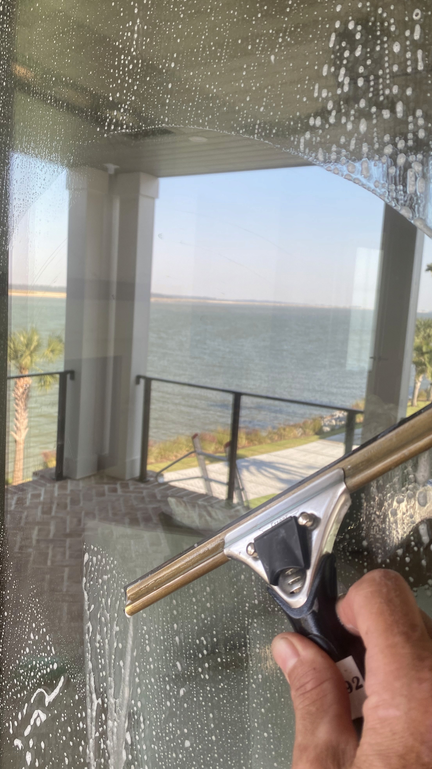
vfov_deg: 66.1
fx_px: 591
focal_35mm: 29
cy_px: 384
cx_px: 180
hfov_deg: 40.1
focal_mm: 4.25
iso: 32
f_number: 1.8
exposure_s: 1/135
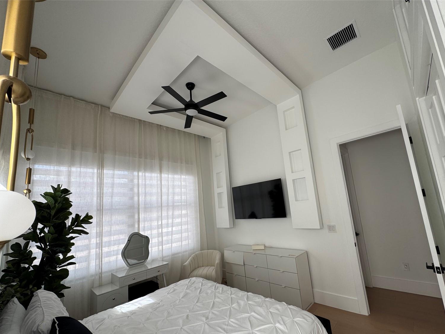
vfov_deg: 81.6
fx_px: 193
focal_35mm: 15
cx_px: 232
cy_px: 179
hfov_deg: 98.1
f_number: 2.2
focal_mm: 2.22
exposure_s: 1/144
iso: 40
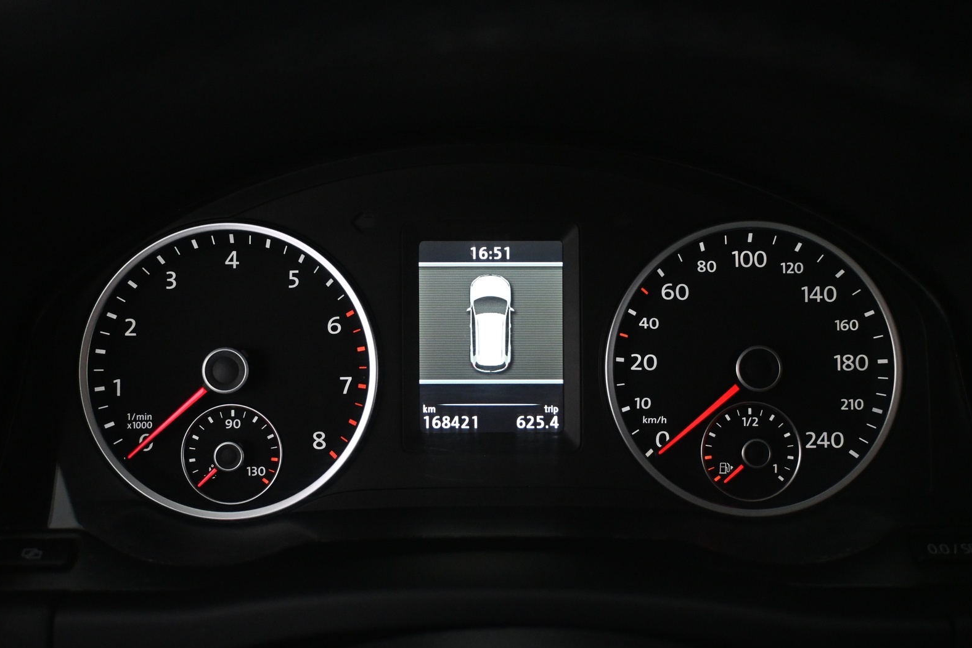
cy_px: 328
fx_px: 1040
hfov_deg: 50.1
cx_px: 482
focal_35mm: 39
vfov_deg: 34.6
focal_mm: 25
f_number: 4.2
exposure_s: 1/60
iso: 3200
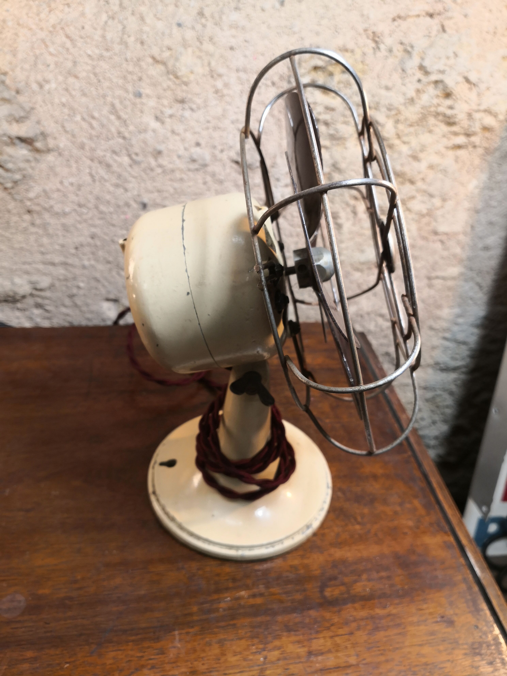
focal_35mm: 27
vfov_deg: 65.3
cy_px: 338
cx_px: 254
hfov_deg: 51.4
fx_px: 527
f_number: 1.6
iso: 64
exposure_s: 1/50
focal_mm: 3.95
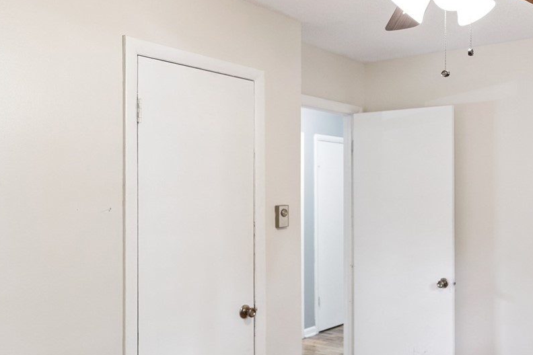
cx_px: 421
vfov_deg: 35.4
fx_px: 556
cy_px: 191
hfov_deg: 48.5
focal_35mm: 38
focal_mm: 14.6
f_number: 2.8
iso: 400
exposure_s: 1/30
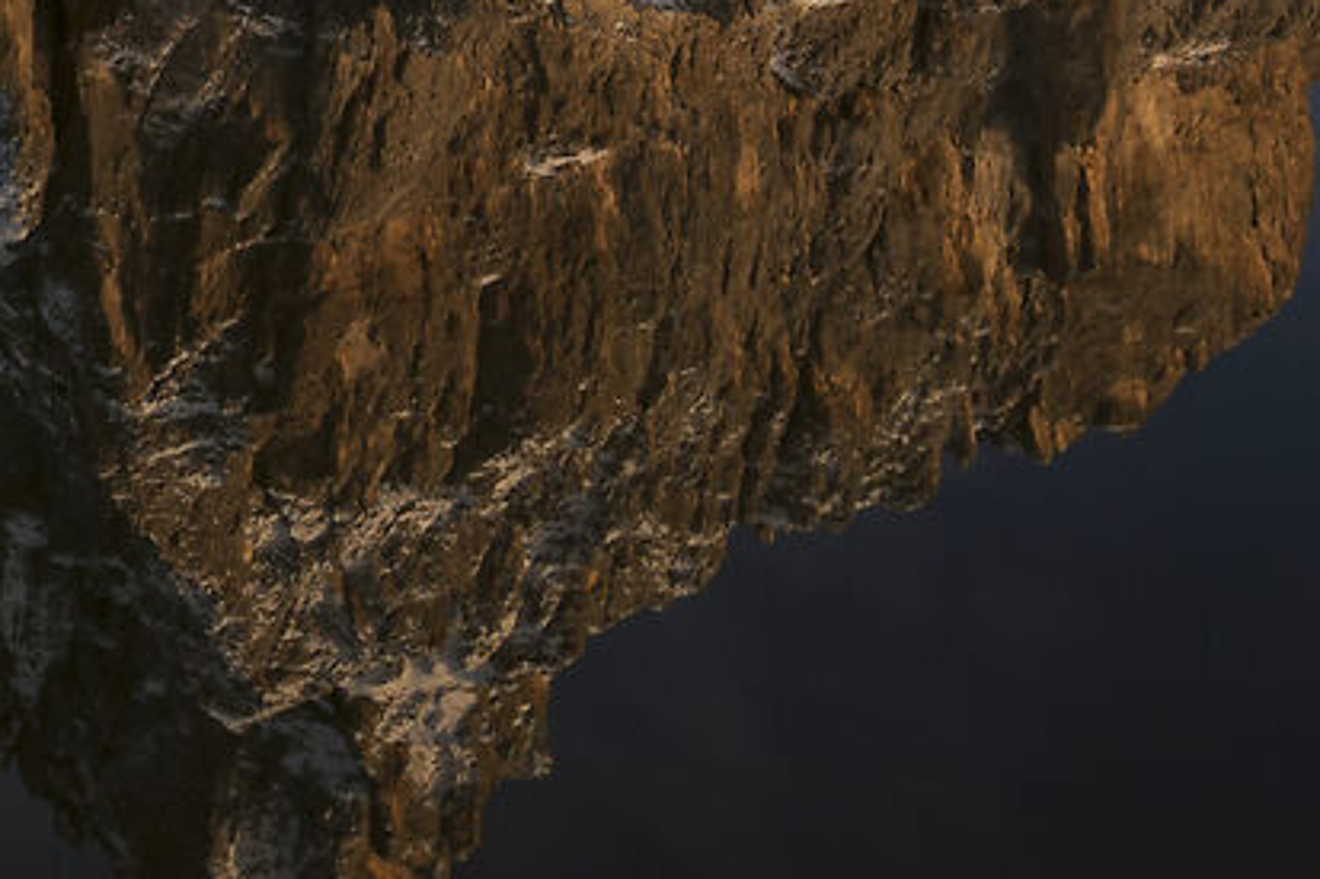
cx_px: -1384
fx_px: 3408
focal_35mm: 93
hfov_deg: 16.3
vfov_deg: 12.4
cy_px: -1036
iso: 100
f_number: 13
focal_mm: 16
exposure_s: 8
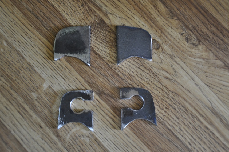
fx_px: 400
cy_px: 76
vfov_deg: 21.5
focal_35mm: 63
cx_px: 114
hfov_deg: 31.9
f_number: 4.8
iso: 720
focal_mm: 42
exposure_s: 1/15
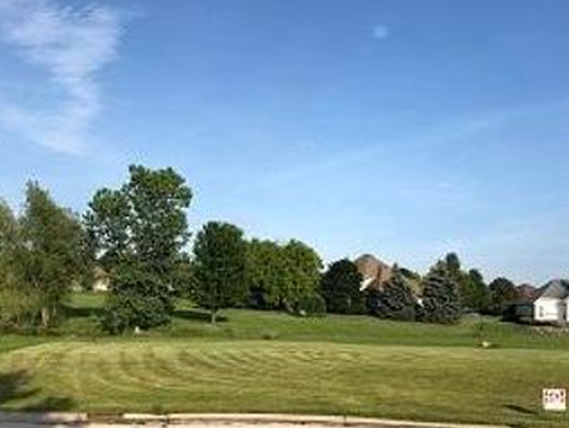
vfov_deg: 32.9
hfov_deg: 42.9
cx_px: 292
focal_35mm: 44
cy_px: 216
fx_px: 724
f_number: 1.8
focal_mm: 4
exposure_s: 1/2114
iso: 20
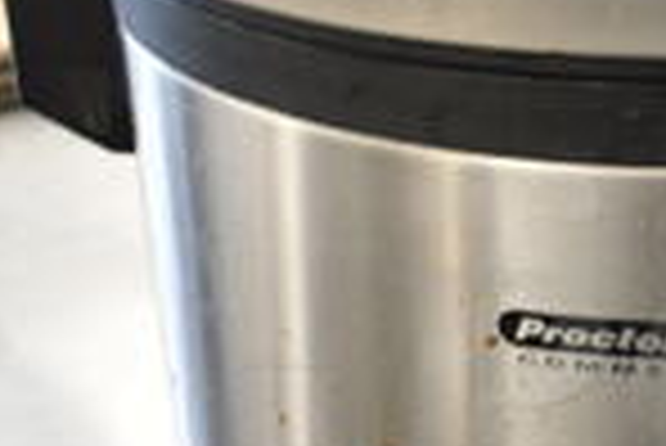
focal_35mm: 111
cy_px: 383
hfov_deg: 17.8
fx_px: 2055
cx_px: 716
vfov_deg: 12.3
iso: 720
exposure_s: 1/30
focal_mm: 18
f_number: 3.5
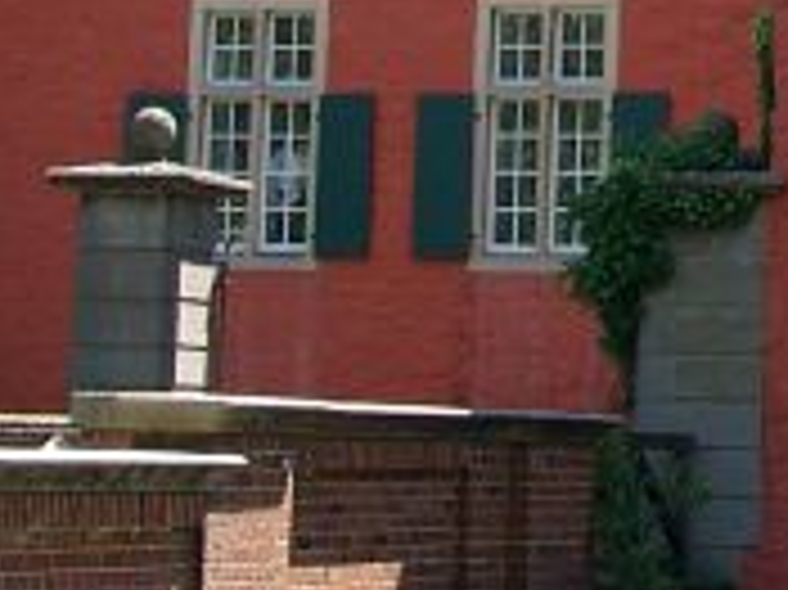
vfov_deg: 7.9
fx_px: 4163
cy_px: -401
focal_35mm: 183
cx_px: 1144
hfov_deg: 10.5
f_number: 4
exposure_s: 1/188
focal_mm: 8.4
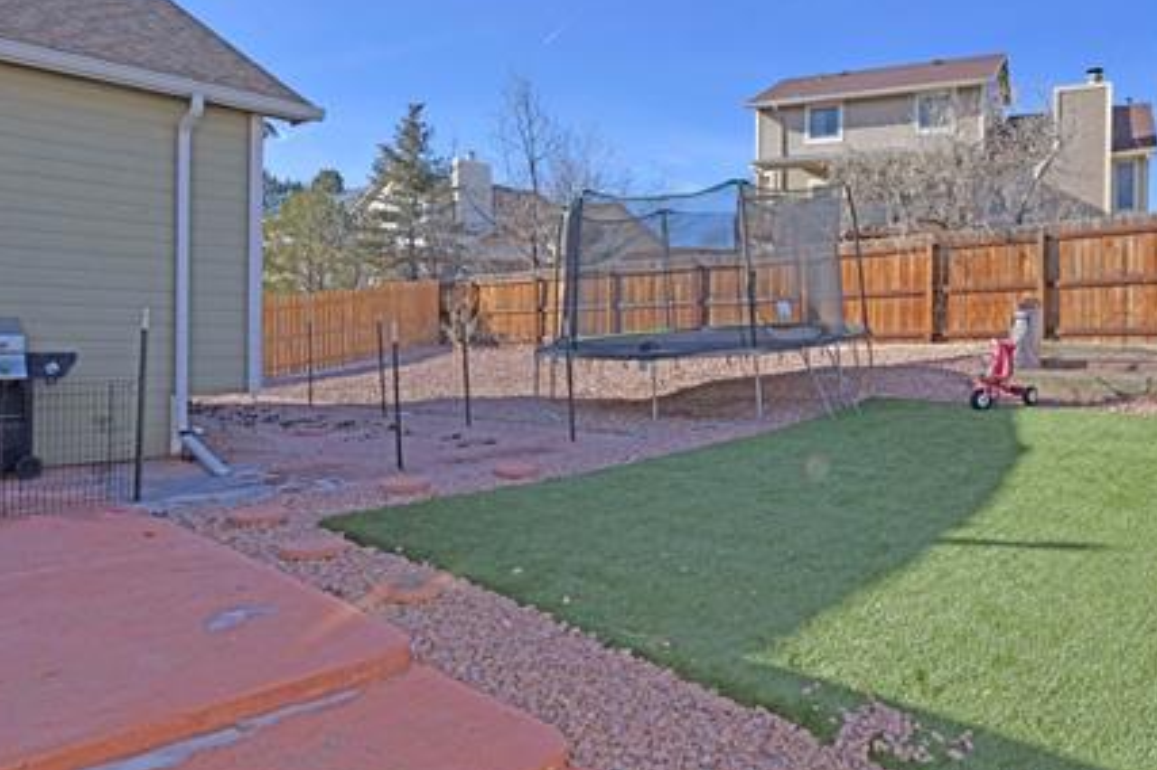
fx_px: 867
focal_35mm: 27
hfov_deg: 66.6
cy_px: 347
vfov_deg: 47.8
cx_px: 713
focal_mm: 18
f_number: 20
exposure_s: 1/250
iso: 500
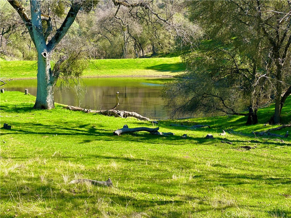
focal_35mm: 77
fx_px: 647
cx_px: 146
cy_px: 109
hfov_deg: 25.3
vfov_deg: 19.1
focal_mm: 9
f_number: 2.8
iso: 32
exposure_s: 1/207
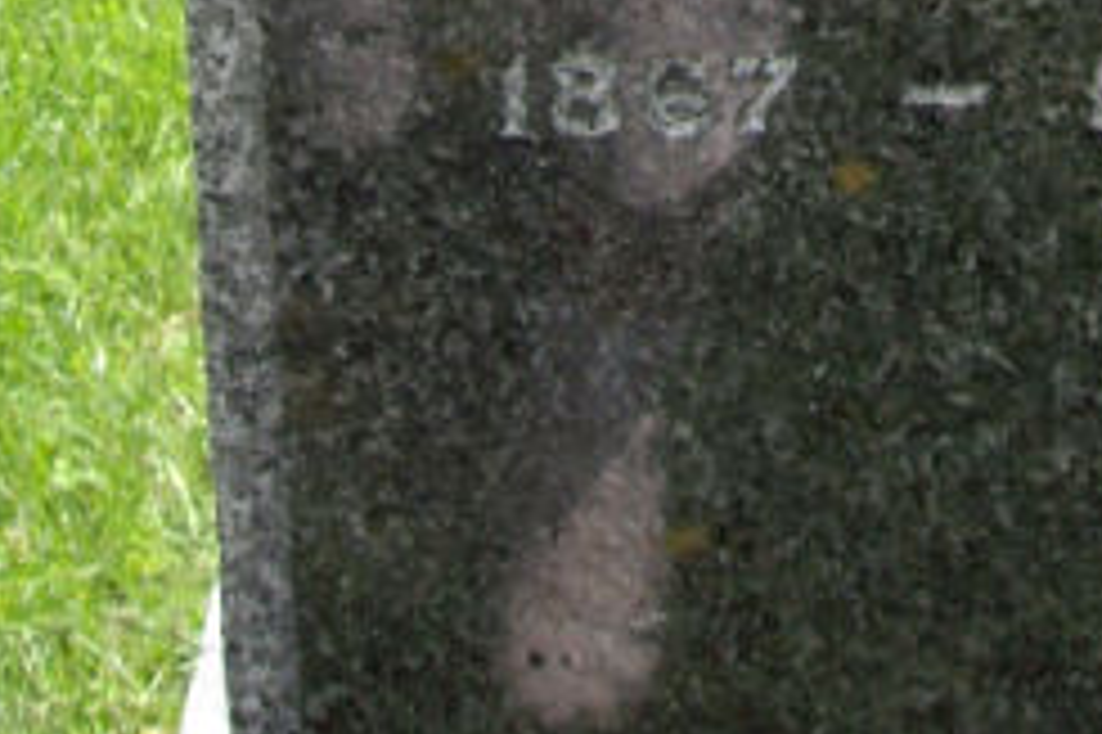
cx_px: 1008
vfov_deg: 9.6
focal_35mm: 129
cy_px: -914
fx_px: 3946
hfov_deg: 15.7
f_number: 4.3
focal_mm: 6.2
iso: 64
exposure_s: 1/160
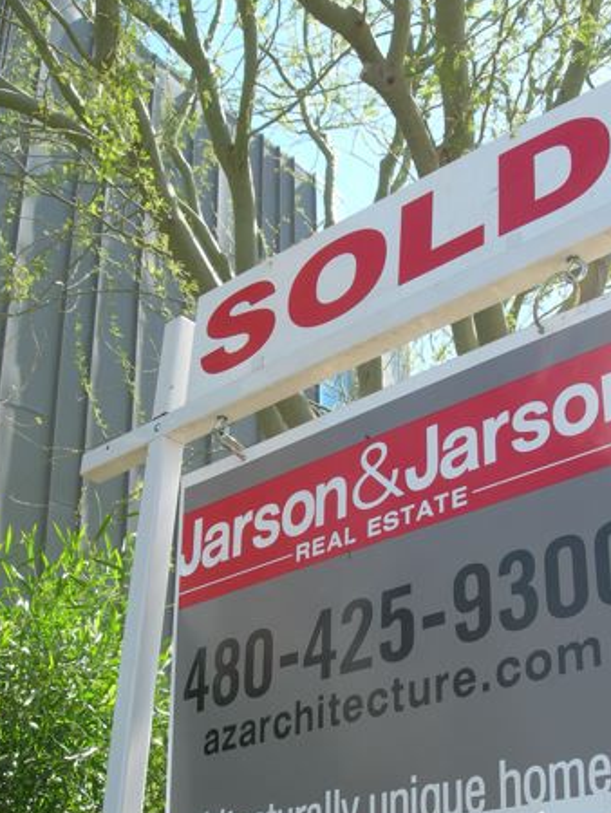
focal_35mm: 54
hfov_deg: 27.0
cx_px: 381
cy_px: 515
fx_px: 1270
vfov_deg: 35.3
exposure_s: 1/131
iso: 50
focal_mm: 7.8
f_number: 4.8
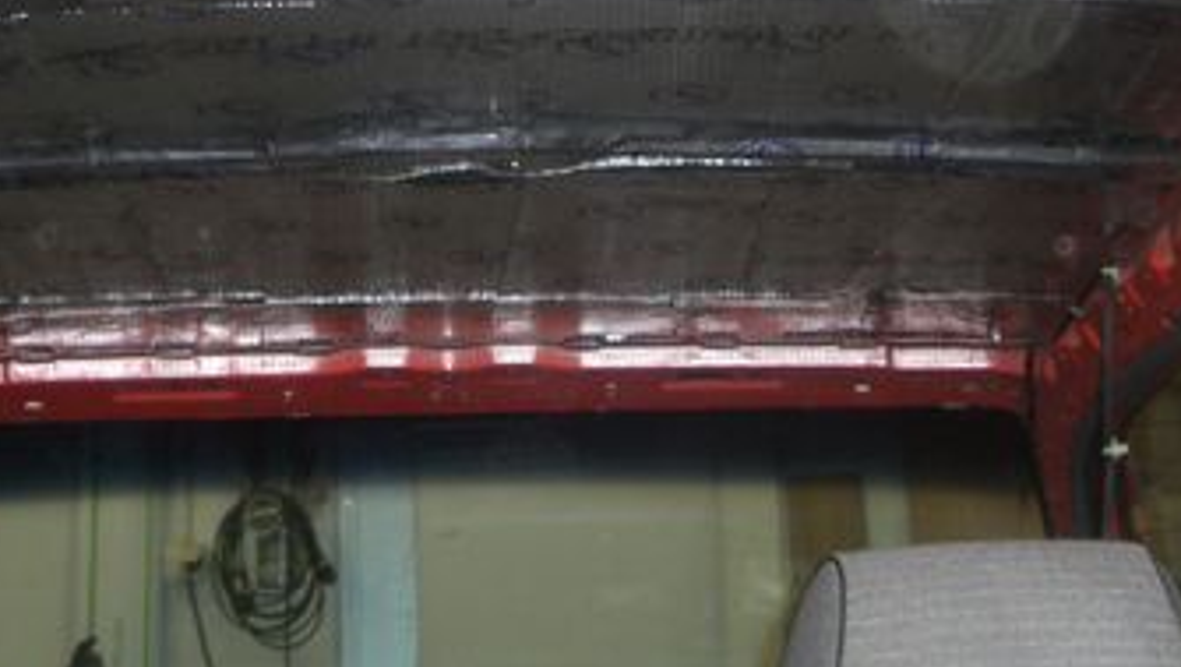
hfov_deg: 26.8
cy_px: 138
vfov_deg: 15.2
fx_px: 2476
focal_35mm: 79
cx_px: 536
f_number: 2.7
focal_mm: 6.2
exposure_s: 1/60
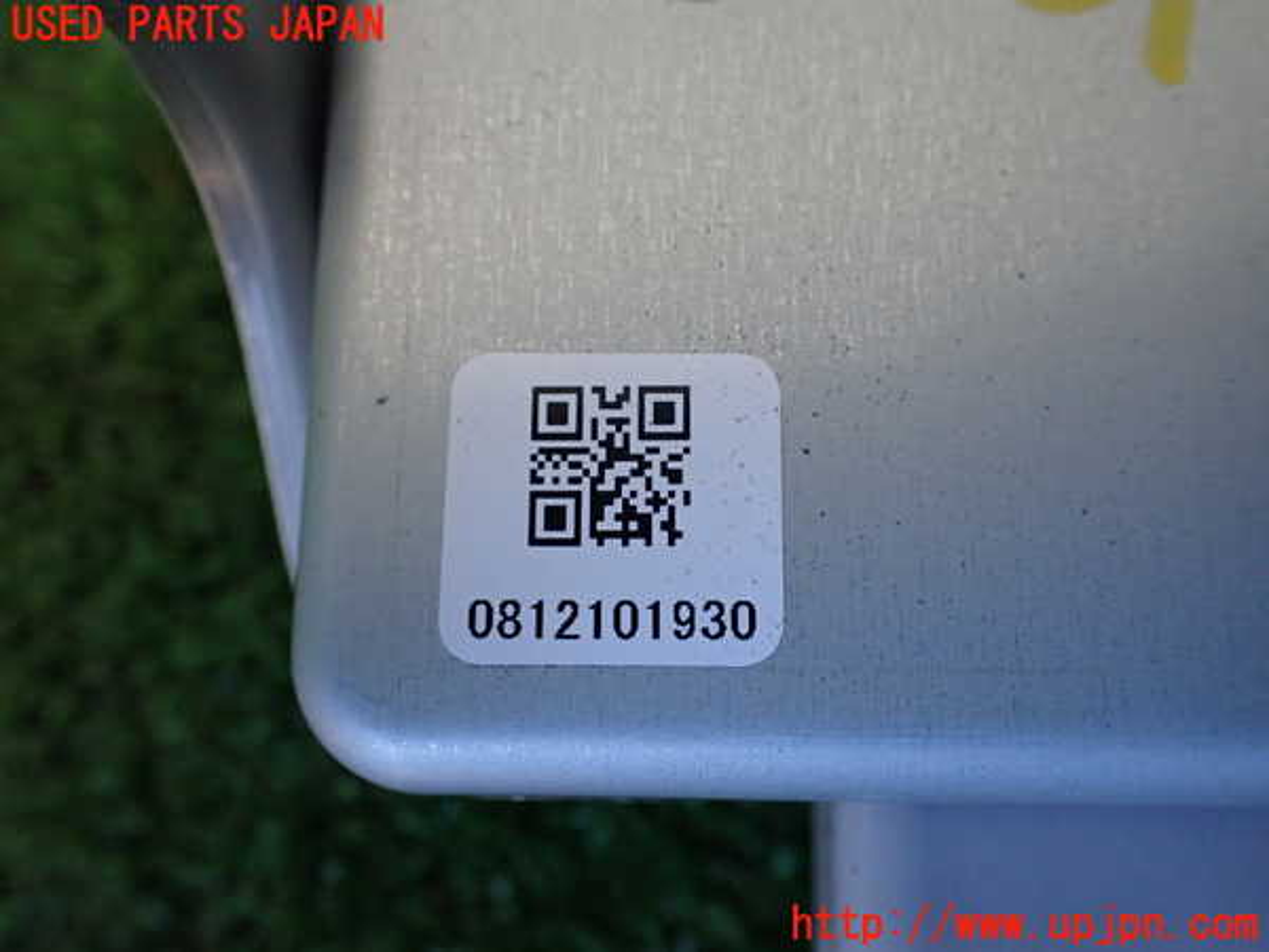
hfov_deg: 60.0
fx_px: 1100
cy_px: 476
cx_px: 634
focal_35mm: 30
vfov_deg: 46.8
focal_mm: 5.4
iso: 500
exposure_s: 1/125
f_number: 2.3
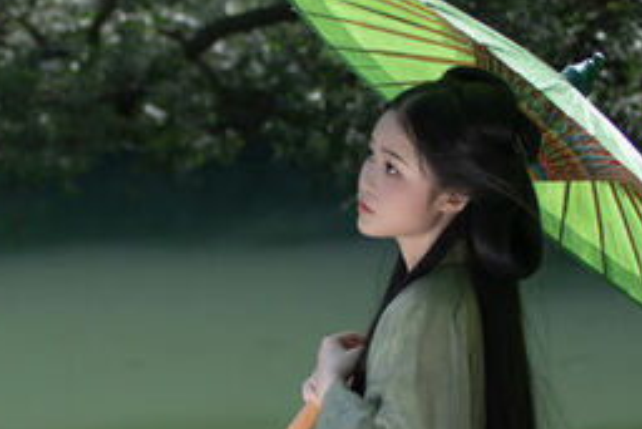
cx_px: 118
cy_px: 349
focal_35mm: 283
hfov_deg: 7.3
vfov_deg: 4.9
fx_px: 5049
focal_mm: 70
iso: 125
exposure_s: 1/1000
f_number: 2.8
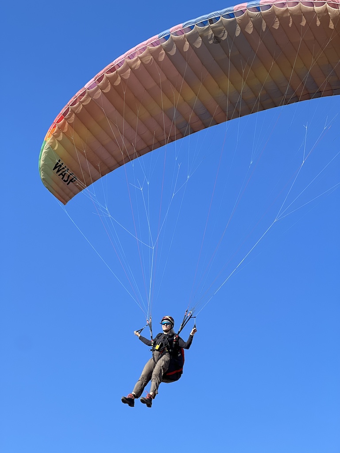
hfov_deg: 19.1
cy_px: 226
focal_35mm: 77
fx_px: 1008
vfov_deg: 25.3
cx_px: 170
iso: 32
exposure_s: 1/528
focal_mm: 9
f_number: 2.8
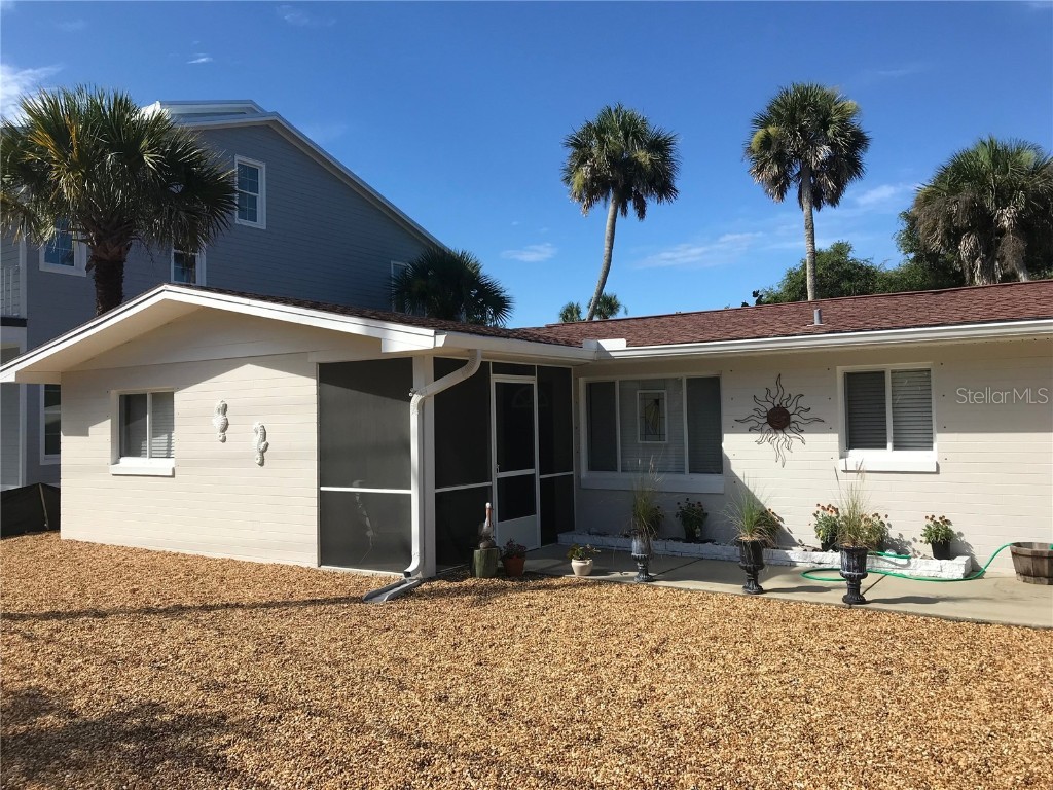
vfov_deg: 49.7
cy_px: 395
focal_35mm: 28
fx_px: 852
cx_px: 526
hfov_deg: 63.4
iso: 20
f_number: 1.8
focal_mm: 3.99
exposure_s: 1/2994
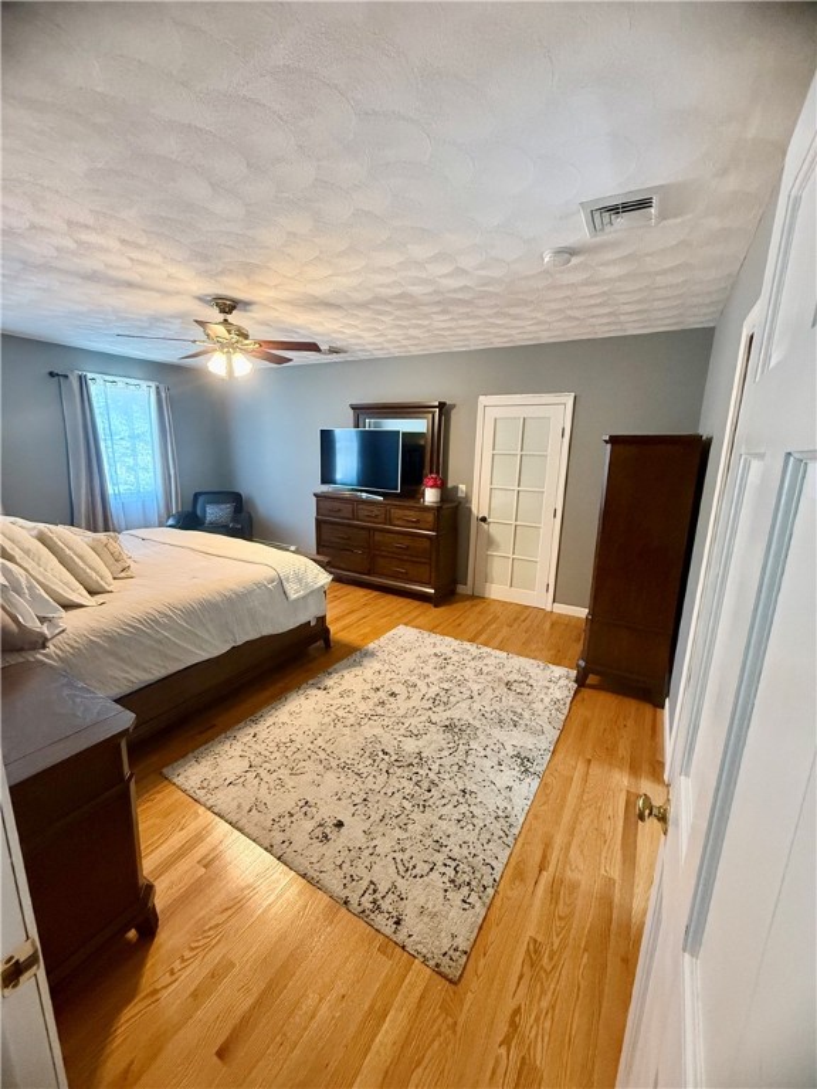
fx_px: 441
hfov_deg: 85.7
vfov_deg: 102.1
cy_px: 544
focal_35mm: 14
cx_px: 408
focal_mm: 2.22
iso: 500
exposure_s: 1/60
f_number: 2.2
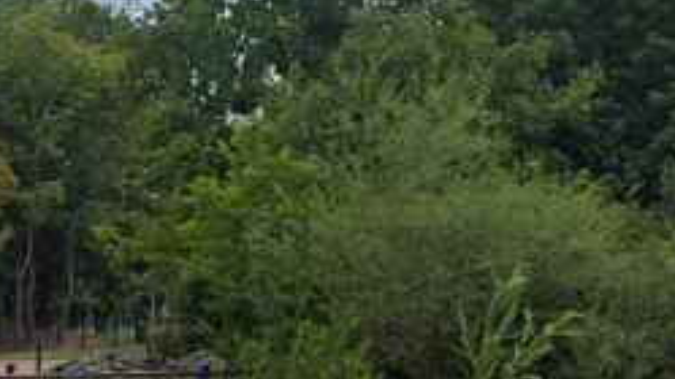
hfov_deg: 18.9
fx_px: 1843
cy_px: 360
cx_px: -247
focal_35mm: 103
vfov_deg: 11.7
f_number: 2.8
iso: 50
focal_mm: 8.72
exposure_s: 1/873
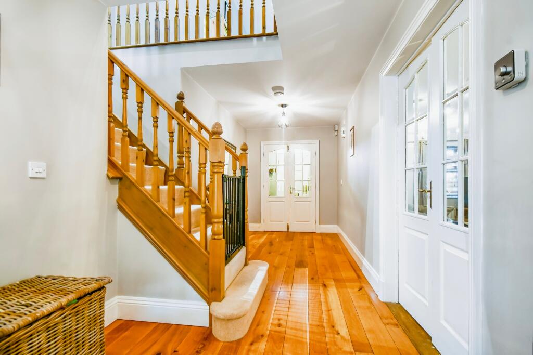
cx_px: 266
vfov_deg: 73.8
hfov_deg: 96.7
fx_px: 237
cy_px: 178
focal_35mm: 16
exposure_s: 1/3
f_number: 8
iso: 400
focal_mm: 11
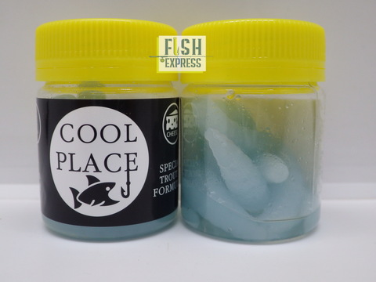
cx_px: 188
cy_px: 141
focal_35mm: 36
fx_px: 391
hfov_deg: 51.4
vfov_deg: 39.7
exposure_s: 1/200
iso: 160
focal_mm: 6.4
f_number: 2.6
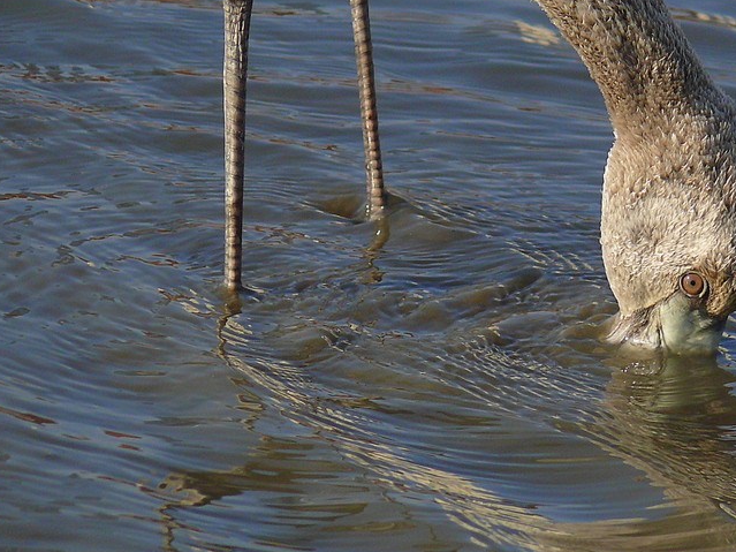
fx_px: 16772
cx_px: 604
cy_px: 269
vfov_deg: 1.9
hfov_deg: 2.5
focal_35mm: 789
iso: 100
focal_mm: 88.8
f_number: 4.5
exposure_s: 1/800
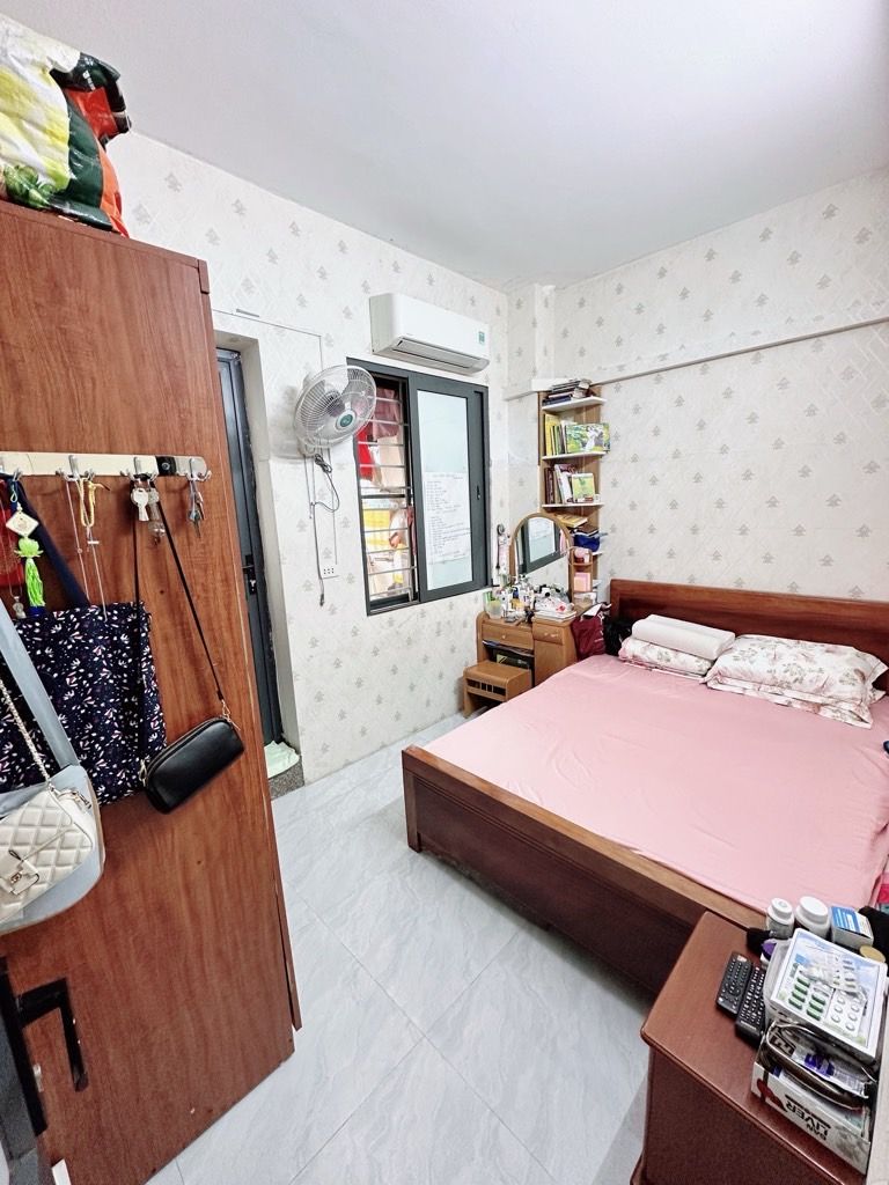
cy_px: 592
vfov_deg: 102.1
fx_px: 479
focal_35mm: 14
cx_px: 444
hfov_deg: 85.7
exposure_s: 1/100
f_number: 2.2
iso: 200
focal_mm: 2.22
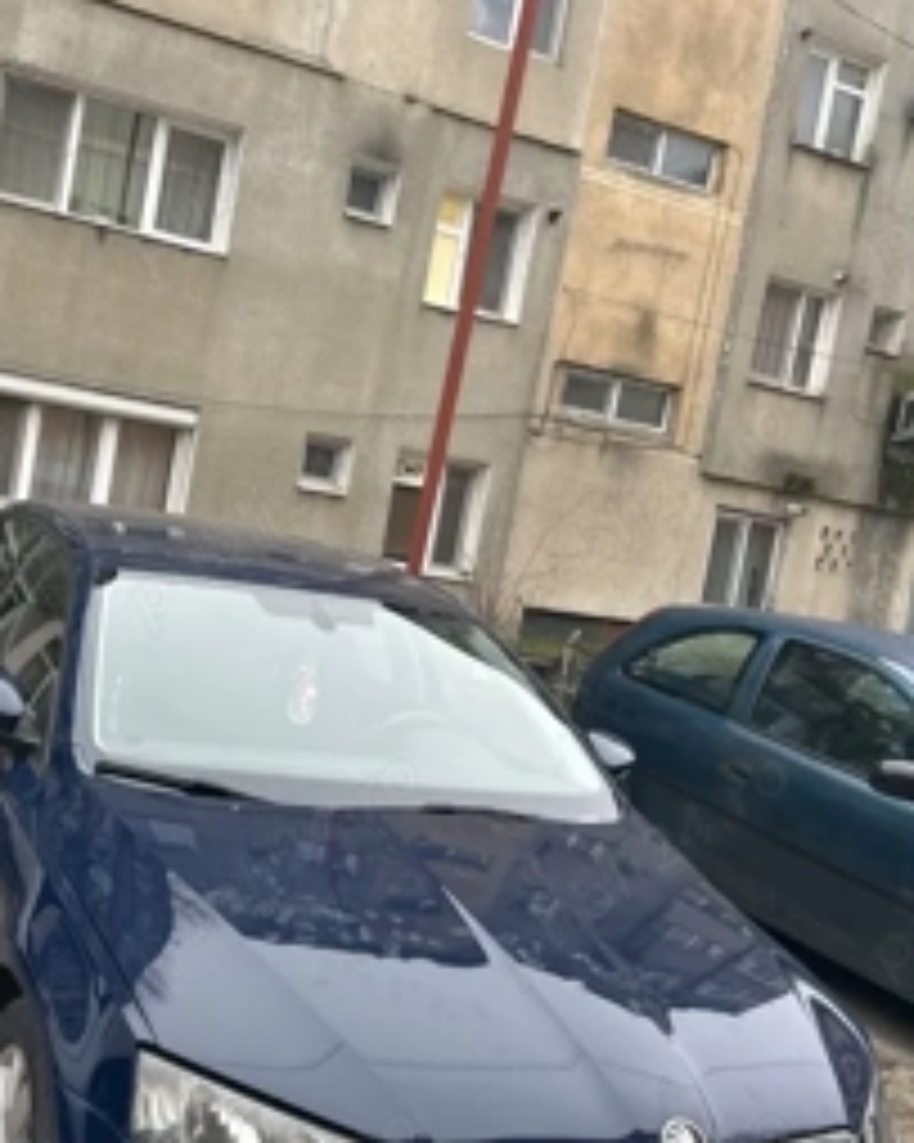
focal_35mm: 40
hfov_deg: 37.0
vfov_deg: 45.8
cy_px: 554
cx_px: 320
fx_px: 1353
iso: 50
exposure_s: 1/588
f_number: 1.5
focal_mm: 5.7
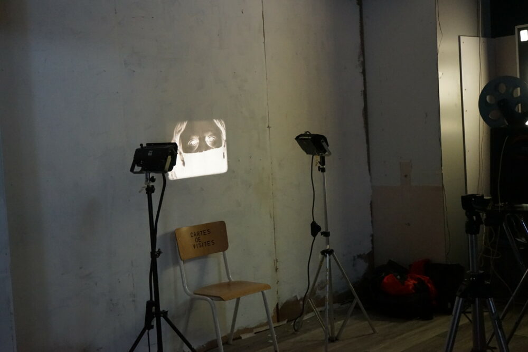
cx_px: 264
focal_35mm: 47
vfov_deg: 28.7
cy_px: 176
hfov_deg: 41.9
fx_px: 689
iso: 6400
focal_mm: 47
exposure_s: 1/160
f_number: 4.5
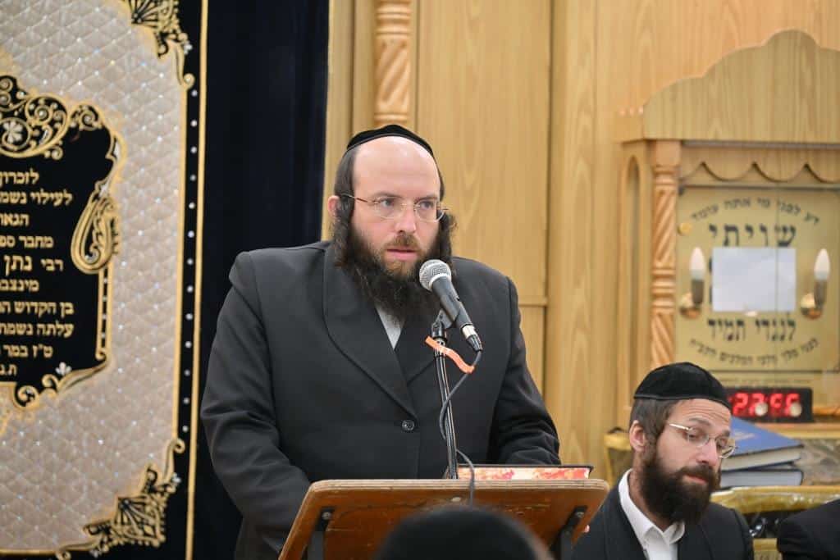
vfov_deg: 11.4
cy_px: 280
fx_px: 2800
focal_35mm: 120
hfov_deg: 17.1
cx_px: 420
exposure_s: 1/200
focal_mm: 120
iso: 800
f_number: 4.5
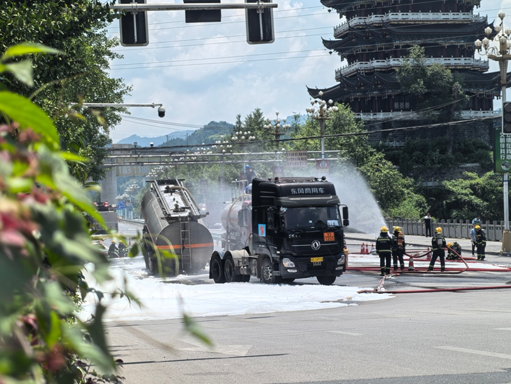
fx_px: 1476
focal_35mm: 100
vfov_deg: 14.8
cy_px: 192
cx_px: 256
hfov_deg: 19.6
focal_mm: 14.6
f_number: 3
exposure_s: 1/1357
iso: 50
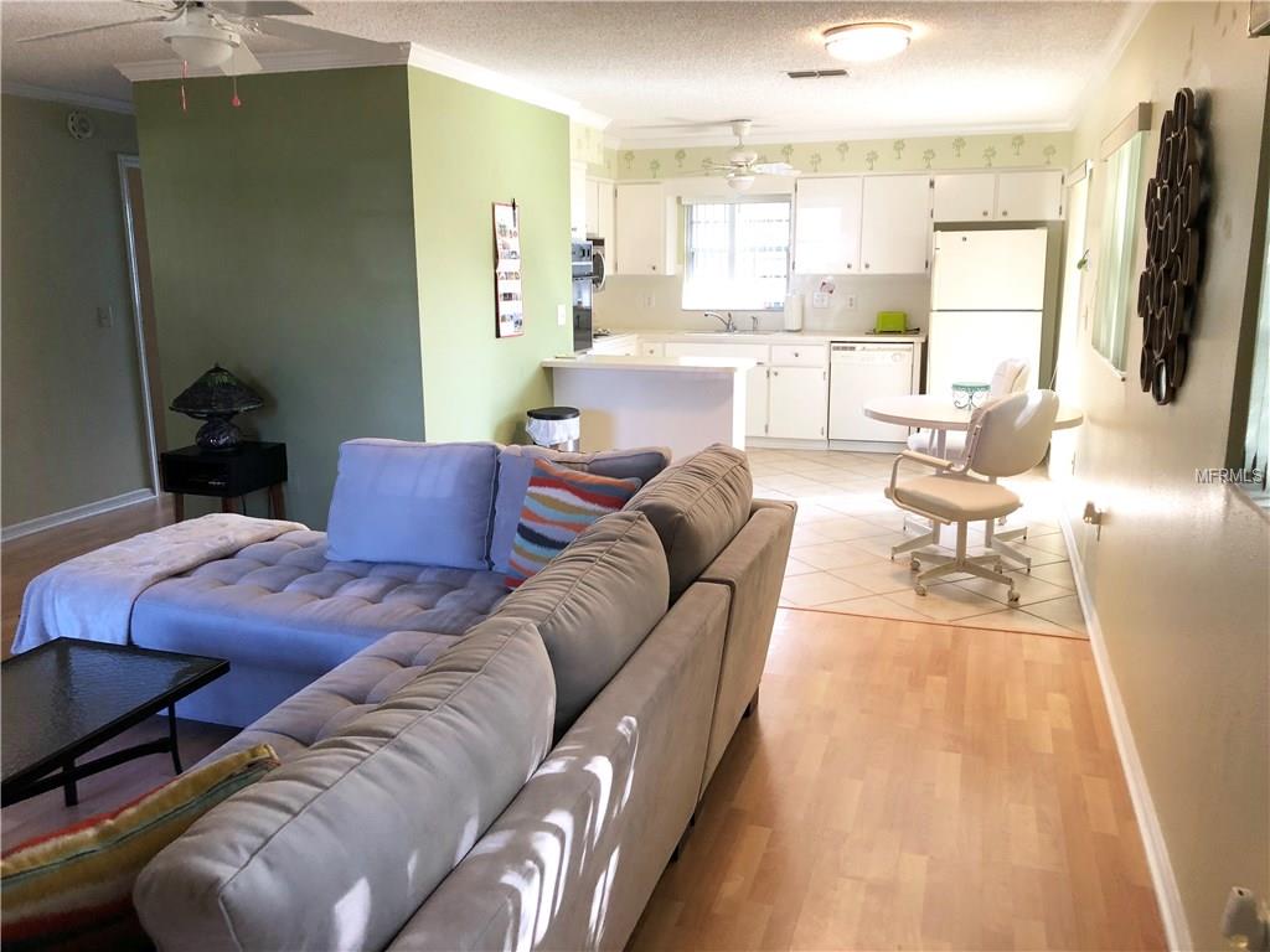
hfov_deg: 63.4
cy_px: 476
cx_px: 635
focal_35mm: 28
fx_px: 1027
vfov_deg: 49.7
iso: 40
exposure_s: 1/30
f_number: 1.8
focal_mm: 3.99
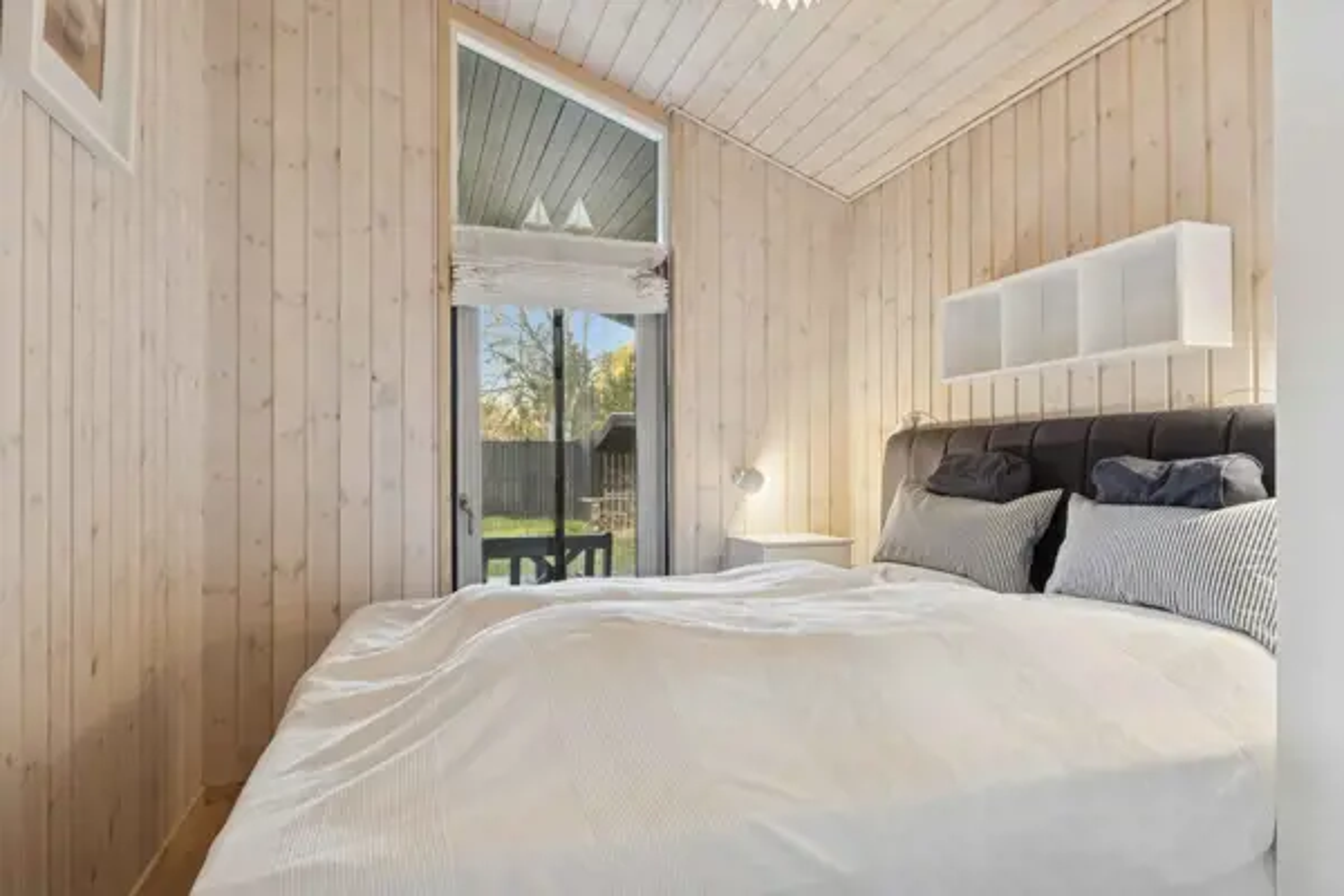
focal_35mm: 21
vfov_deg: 59.5
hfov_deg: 81.2
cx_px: 672
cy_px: 448
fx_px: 784
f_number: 8
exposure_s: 1.3
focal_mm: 14
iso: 200
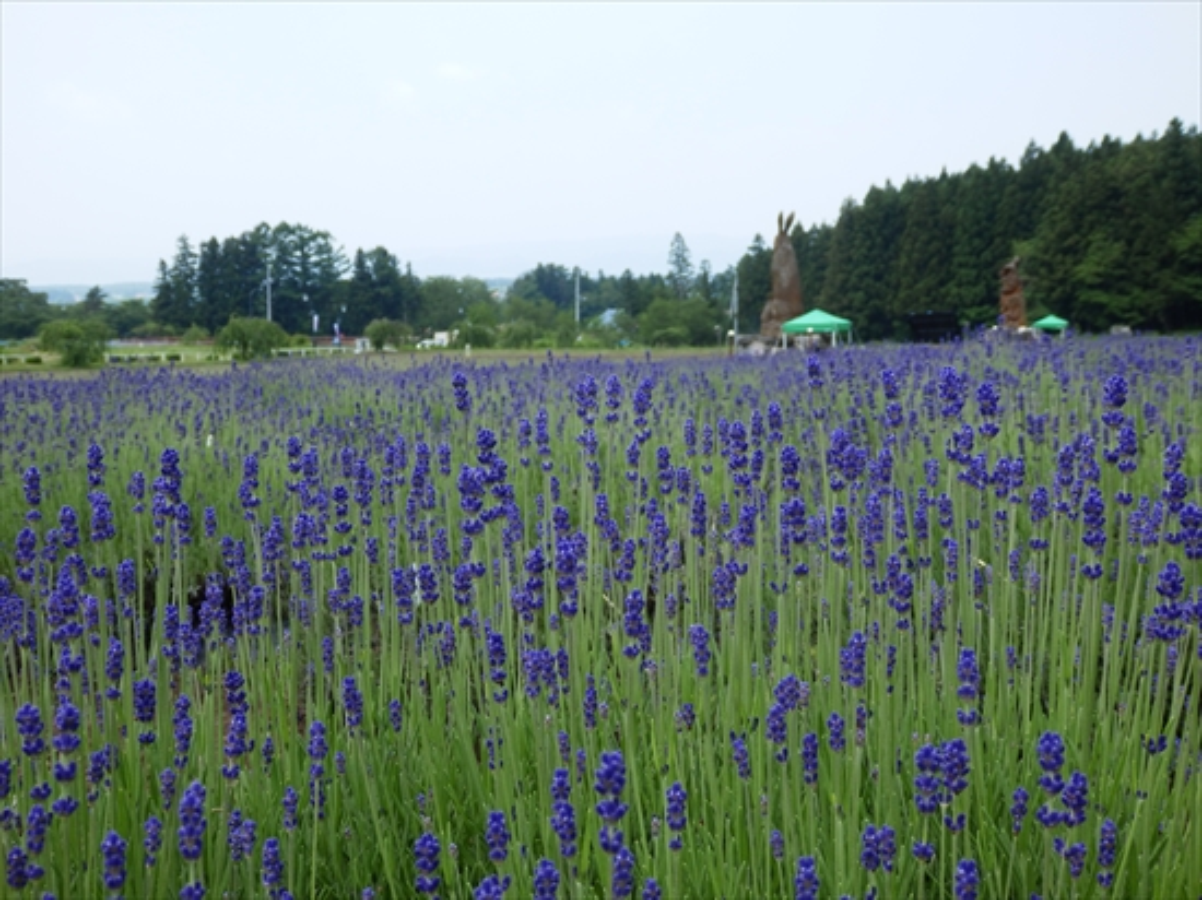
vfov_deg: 35.9
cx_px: 601
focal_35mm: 40
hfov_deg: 46.8
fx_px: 1388
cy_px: 450
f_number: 3.7
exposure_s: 1/400
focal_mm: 7.3
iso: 80
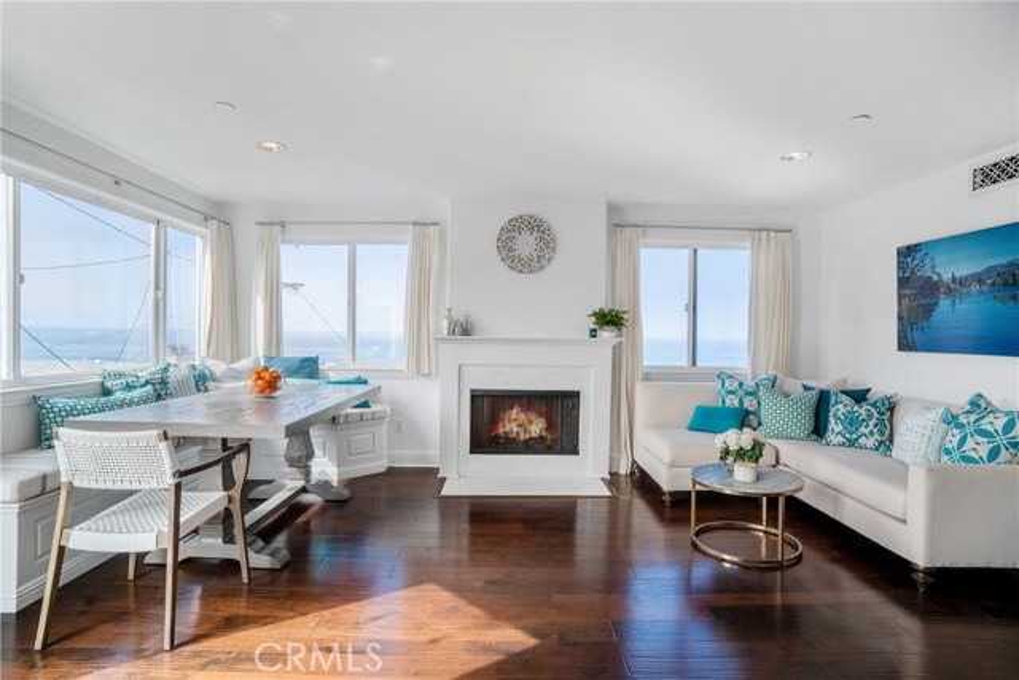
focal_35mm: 18
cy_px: 340
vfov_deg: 67.4
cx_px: 510
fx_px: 510
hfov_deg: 90.0
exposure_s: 1/4000
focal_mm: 18
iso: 200
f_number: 8
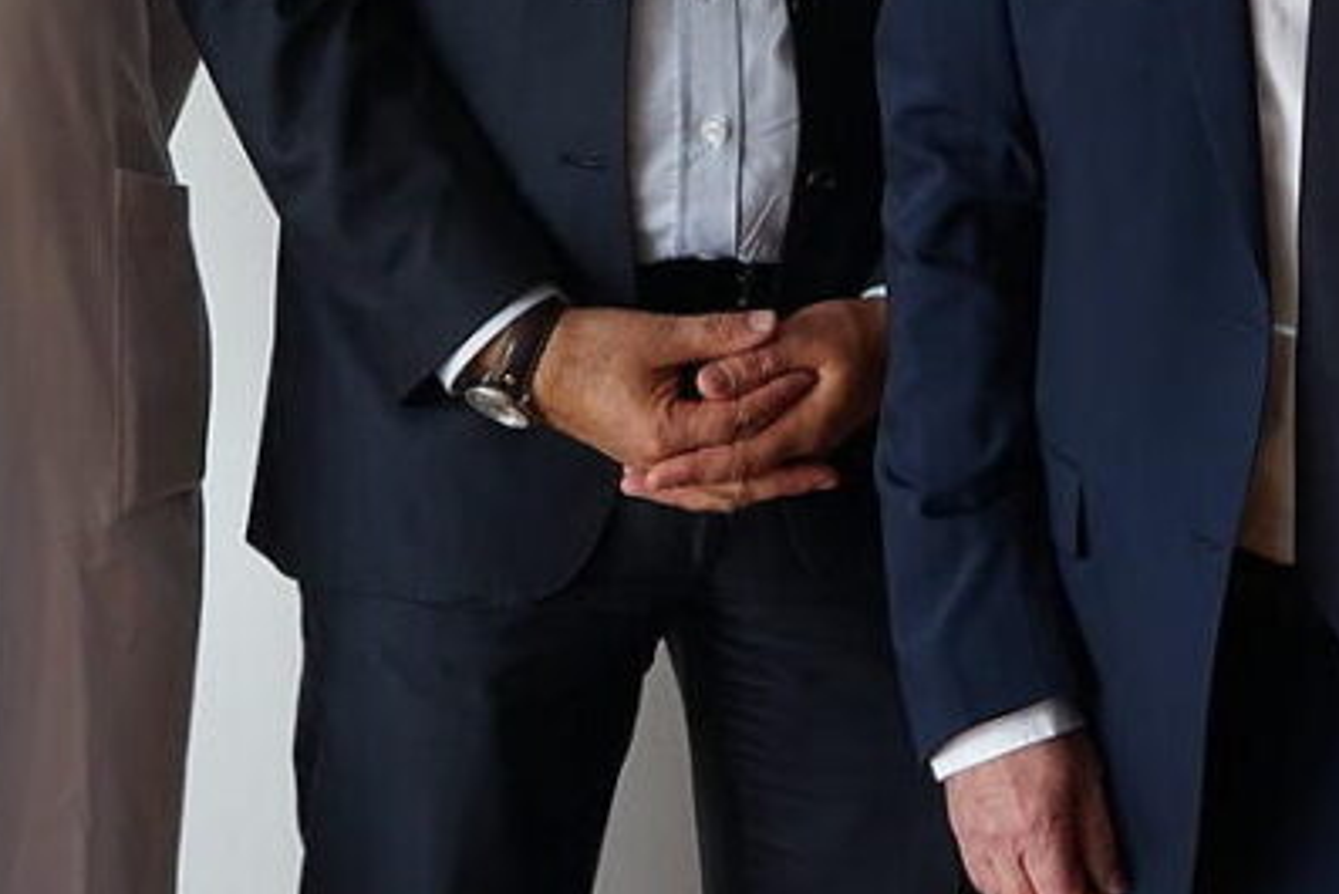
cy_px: -245
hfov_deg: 18.4
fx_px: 4130
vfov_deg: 12.0
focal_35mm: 111
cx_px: 921
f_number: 4
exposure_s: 1/125
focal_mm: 43
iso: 500
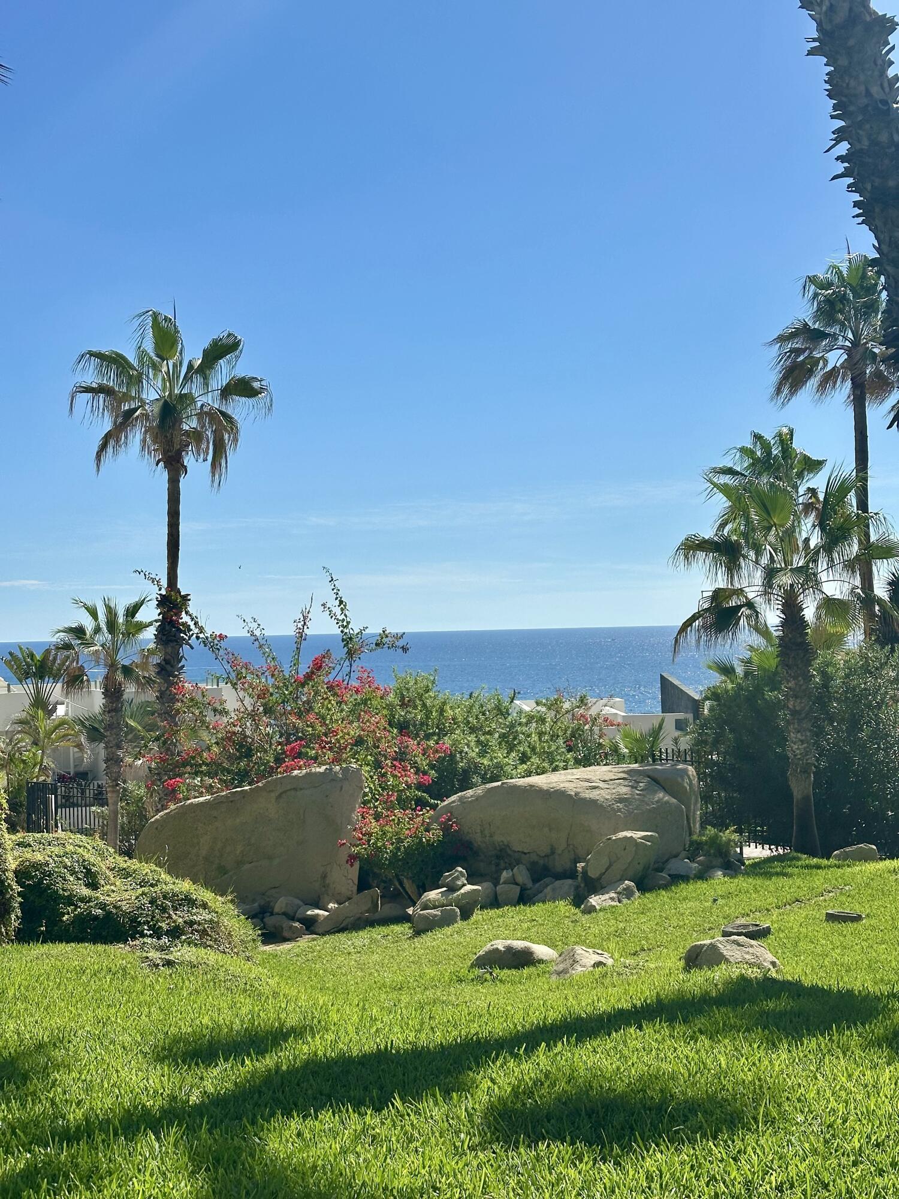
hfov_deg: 30.3
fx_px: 1662
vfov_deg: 39.7
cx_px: 450
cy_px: 600
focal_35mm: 48
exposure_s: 1/8197
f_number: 1.78
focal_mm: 6.86
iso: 64
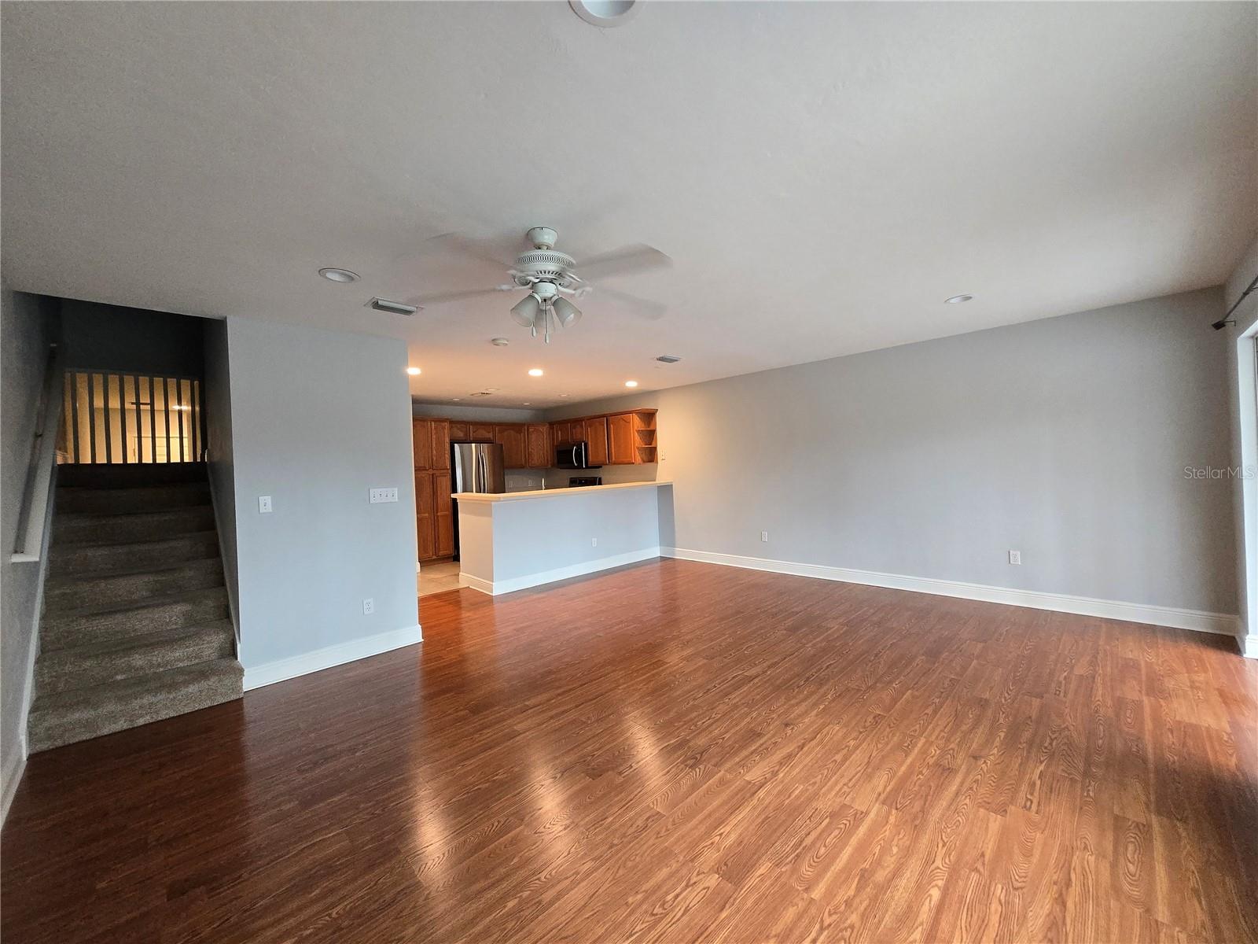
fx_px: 472
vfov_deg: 89.9
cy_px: 472
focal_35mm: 13
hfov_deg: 106.2
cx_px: 629
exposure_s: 1/60
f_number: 2.2
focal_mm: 1.7
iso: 200
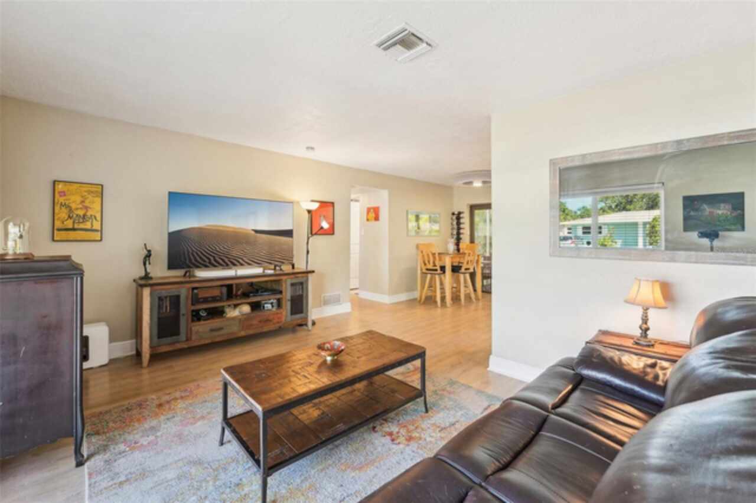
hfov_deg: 104.3
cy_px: 252
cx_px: 378
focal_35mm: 14
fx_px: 294
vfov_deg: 81.1
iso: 200
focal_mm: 14
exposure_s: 1/5
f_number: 8
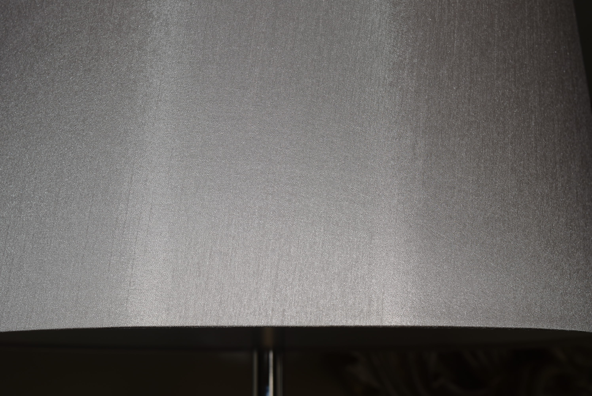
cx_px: 296
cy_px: 198
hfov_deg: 35.0
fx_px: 938
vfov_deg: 23.8
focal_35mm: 57
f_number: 8
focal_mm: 38
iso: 100
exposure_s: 1/60
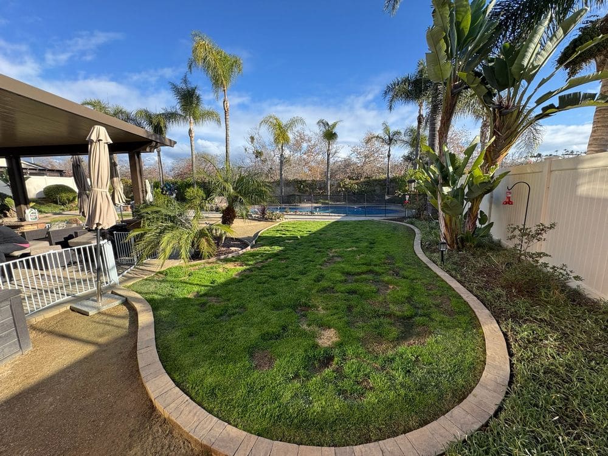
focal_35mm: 14
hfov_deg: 102.1
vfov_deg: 85.7
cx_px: 304
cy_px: 228
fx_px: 246
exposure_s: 1/646
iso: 50
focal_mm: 2.22
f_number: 2.2
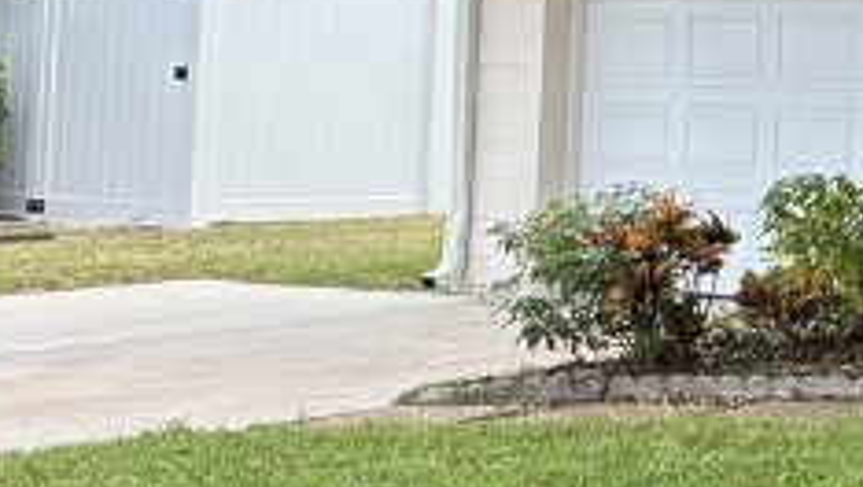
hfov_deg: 13.9
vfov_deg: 9.6
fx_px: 2839
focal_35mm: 124
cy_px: -144
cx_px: 1844
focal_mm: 5.96
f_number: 1.6
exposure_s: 1/1263
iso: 64
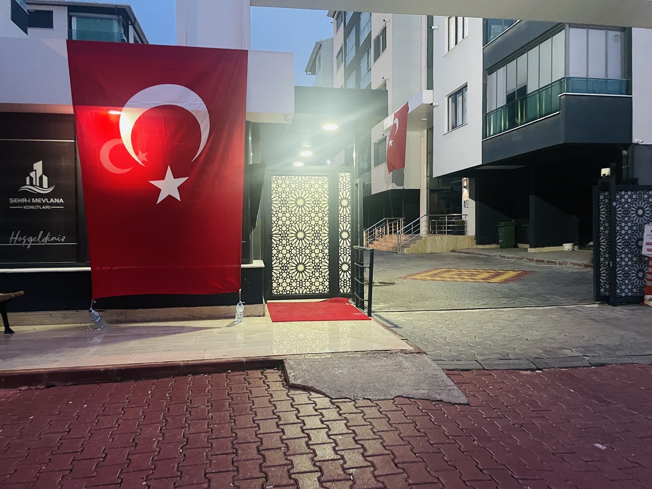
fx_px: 490
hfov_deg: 67.3
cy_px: 244
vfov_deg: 53.1
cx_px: 326
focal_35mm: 26
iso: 400
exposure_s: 1/33
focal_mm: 4.2
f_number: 1.6
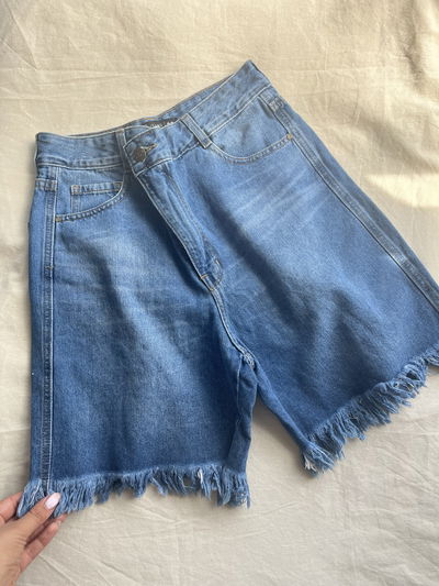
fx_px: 439
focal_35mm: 26
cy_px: 293
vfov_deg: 67.3
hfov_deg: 53.1
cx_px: 220
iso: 50
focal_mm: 5.1
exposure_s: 1/171
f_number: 1.6
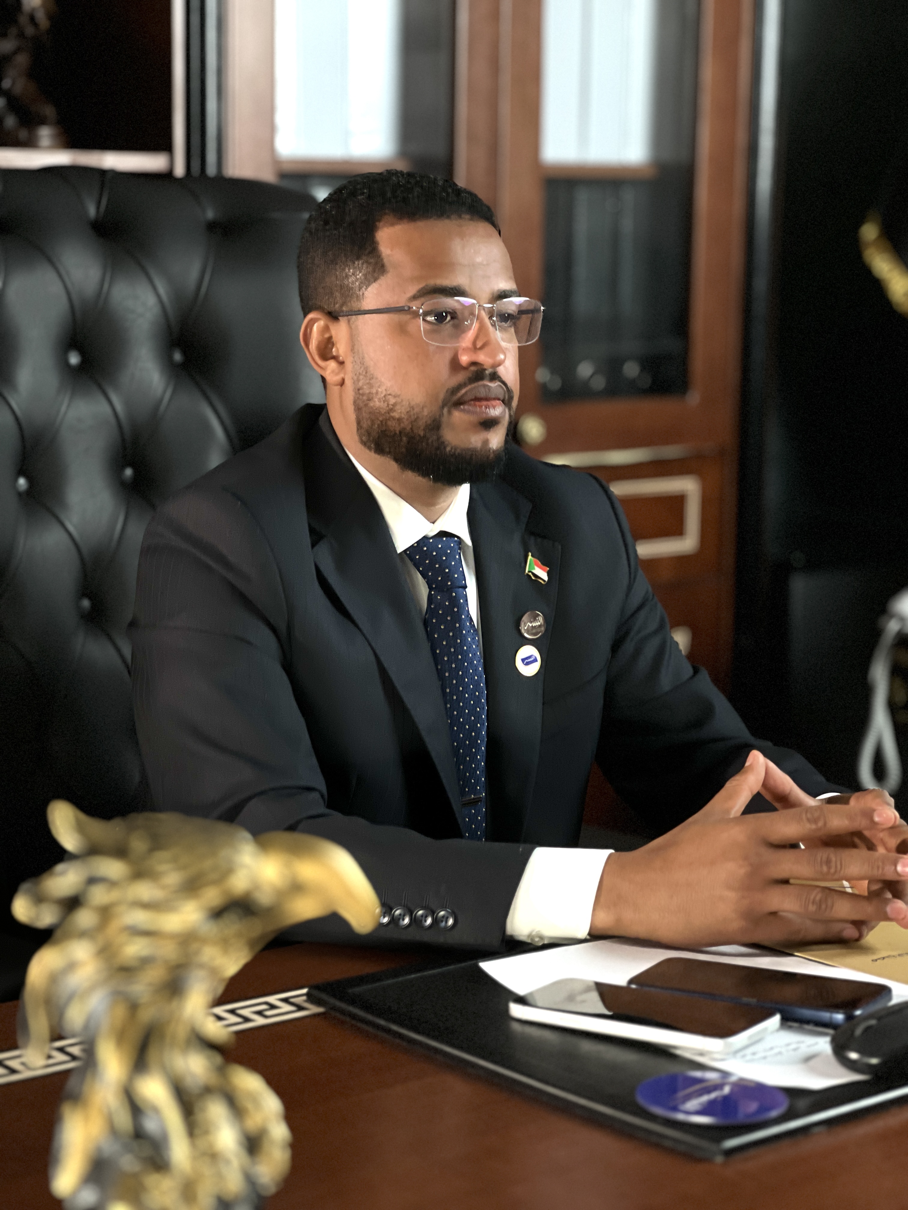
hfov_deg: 19.1
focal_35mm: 77
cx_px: 454
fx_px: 2693
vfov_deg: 25.3
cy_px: 605
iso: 250
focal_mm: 9
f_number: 2.8
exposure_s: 1/64
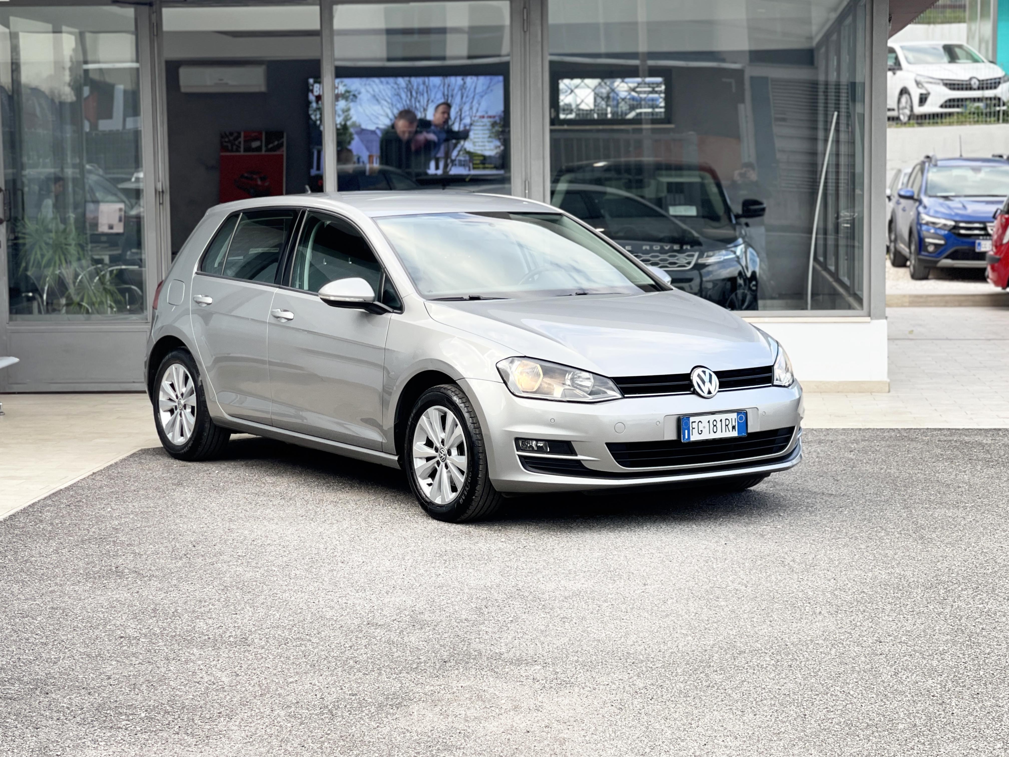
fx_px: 1865
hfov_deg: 30.3
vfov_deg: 22.9
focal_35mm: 64
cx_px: 504
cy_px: 378
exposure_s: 1/121
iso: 25
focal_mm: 7.5
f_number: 2.2
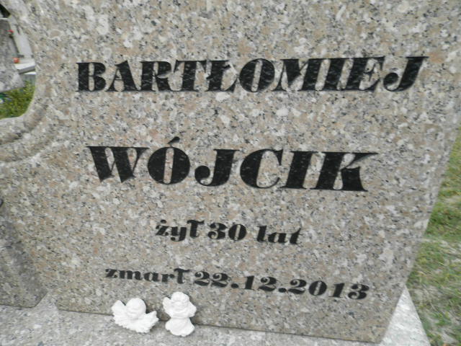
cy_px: 173
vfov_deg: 54.9
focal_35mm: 25
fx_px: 333
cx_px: 230
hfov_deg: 69.4
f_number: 3.1
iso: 80
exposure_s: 1/100
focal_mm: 4.5
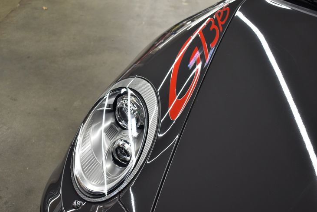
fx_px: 375
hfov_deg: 45.9
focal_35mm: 43
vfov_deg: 31.5
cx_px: 157
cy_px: 104
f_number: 4
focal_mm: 27
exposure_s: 1/40
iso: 450
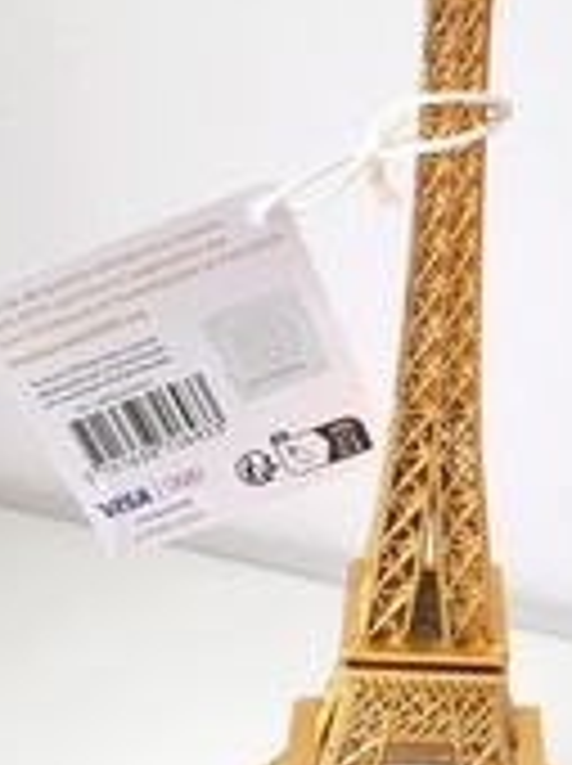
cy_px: 475
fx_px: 1126
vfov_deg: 37.3
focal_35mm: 51
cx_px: 423
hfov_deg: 28.1
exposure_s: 1/50
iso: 40
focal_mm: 4.6
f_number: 2
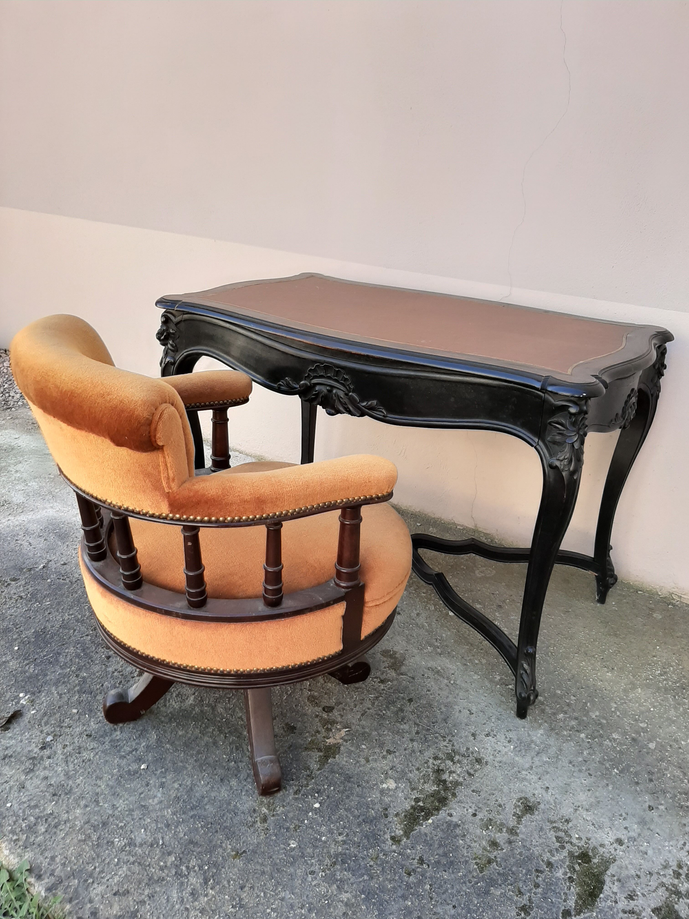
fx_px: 690
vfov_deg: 67.3
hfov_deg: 53.1
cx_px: 344
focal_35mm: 26
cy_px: 460
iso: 40
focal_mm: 3.93
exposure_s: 1/342
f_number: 1.7
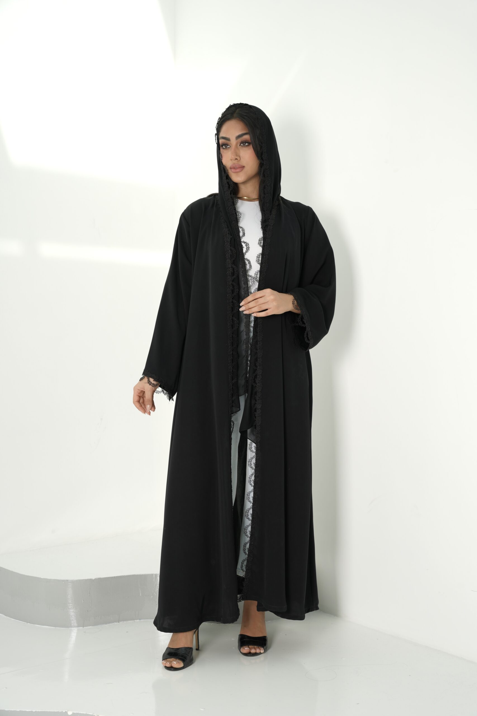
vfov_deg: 39.0
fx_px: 1009
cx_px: 238
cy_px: 358
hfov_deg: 26.6
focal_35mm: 51
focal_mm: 50.8
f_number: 8
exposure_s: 1/125
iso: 80
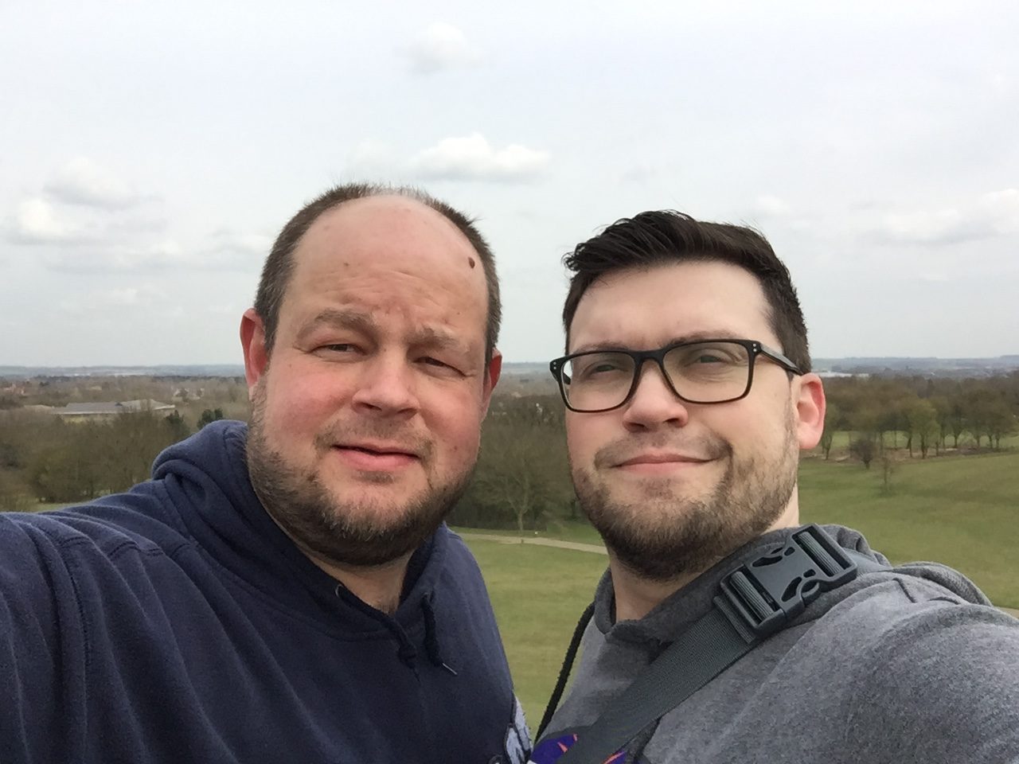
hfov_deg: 58.4
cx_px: 510
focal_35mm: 31
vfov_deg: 45.4
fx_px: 913
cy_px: 382
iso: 32
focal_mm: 2.65
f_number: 2.2
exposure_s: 1/1178
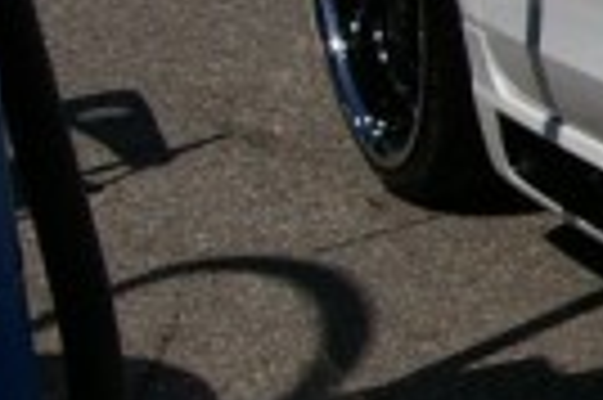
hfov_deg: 6.8
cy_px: -101
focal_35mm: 278
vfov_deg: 4.9
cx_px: 1732
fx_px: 4651
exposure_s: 1/750
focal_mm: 31
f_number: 9.5
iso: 200
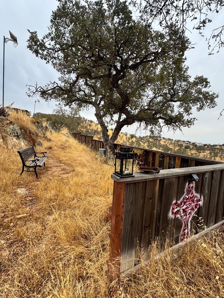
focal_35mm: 15
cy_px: 147
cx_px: 109
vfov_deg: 98.2
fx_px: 129
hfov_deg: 81.7
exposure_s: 1/425
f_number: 2.2
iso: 40
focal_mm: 2.22
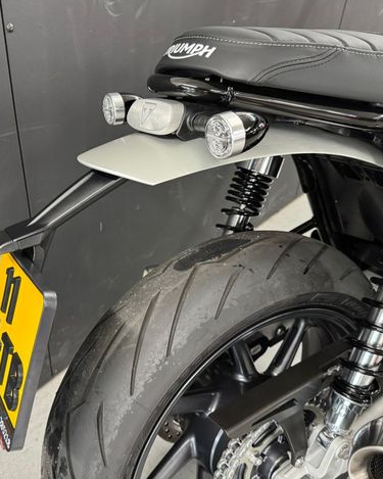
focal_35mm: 32
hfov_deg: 45.4
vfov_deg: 55.7
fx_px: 454
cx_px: 147
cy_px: 243
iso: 640
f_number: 1.78
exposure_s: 1/50
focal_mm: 6.76
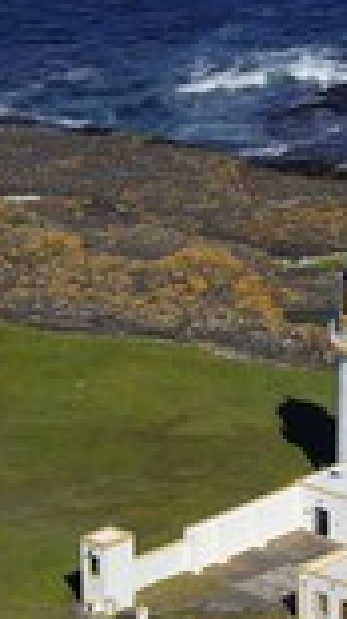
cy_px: 363
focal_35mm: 566
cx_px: 782
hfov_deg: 2.1
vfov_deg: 3.8
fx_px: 9273
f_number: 11
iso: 400
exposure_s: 1/800
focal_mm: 200
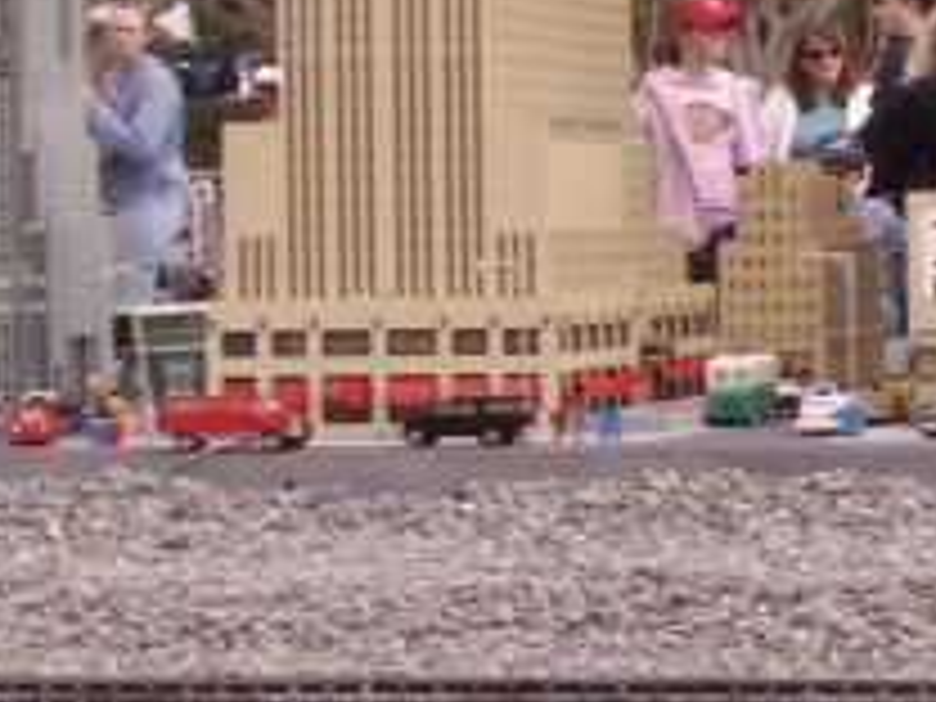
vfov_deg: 8.8
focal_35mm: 168
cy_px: 176
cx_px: 1143
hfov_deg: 11.5
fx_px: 4543
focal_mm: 5.86
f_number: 6.3
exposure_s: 1/200
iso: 50
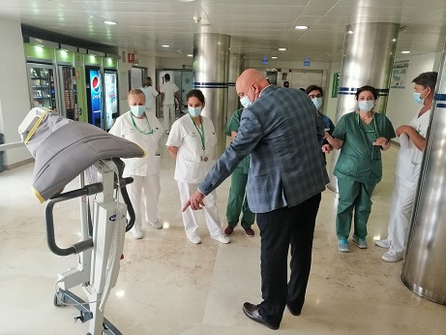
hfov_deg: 65.3
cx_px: 223
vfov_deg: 51.4
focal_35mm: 27
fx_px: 348
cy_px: 168
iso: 400
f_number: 1.8
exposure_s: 1/100
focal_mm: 3.95
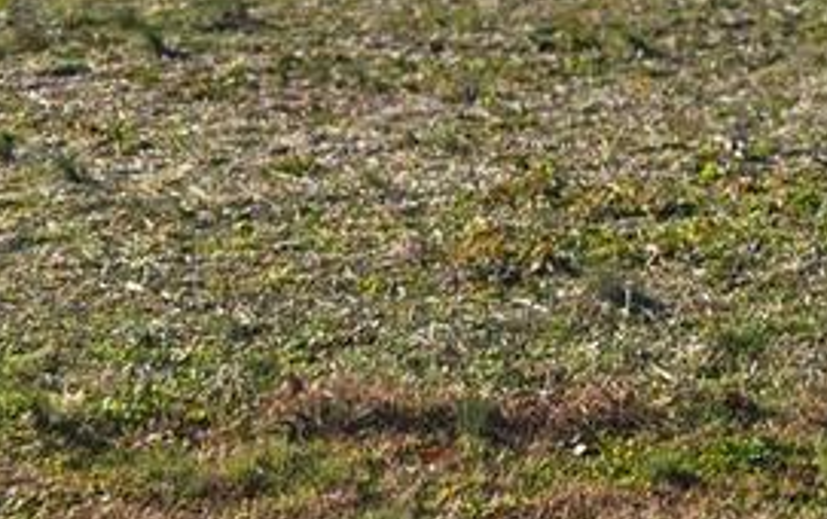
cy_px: 156
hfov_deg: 14.7
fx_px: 3114
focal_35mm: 138
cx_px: 943
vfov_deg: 9.5
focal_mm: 5.4
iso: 25
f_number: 1.8
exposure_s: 1/2222
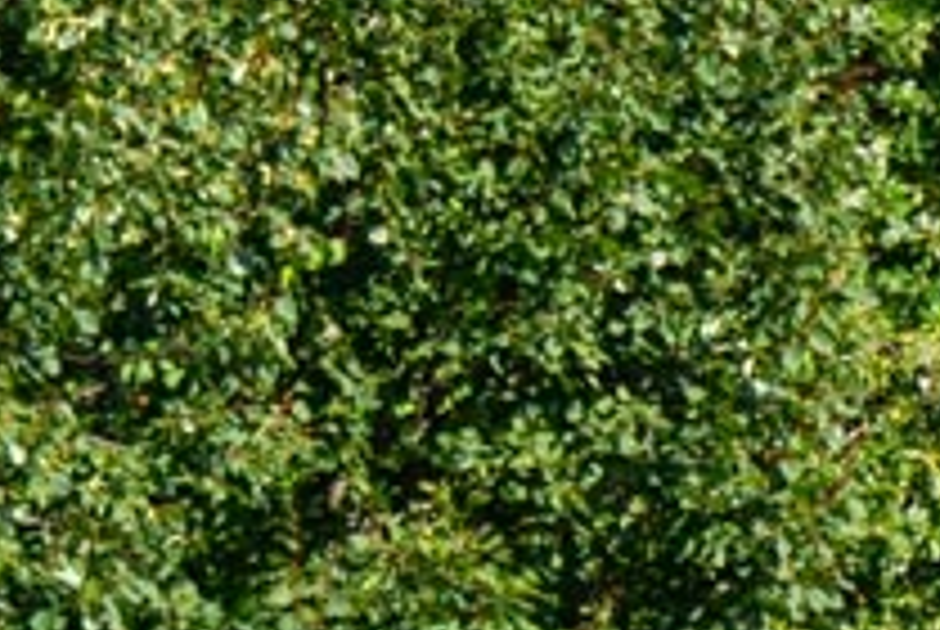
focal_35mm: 752
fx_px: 19663
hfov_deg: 2.7
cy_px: -432
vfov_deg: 1.8
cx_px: 2730
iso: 200
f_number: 5.6
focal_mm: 70
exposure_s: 1/800
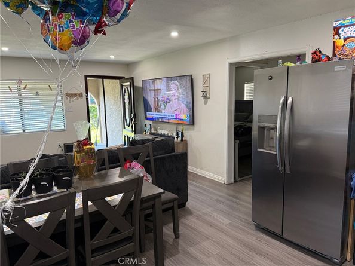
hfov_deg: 71.6
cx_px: 178
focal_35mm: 24
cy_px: 133
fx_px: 246
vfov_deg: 56.8
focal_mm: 6.76
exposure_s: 1/60
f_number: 1.78
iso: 200
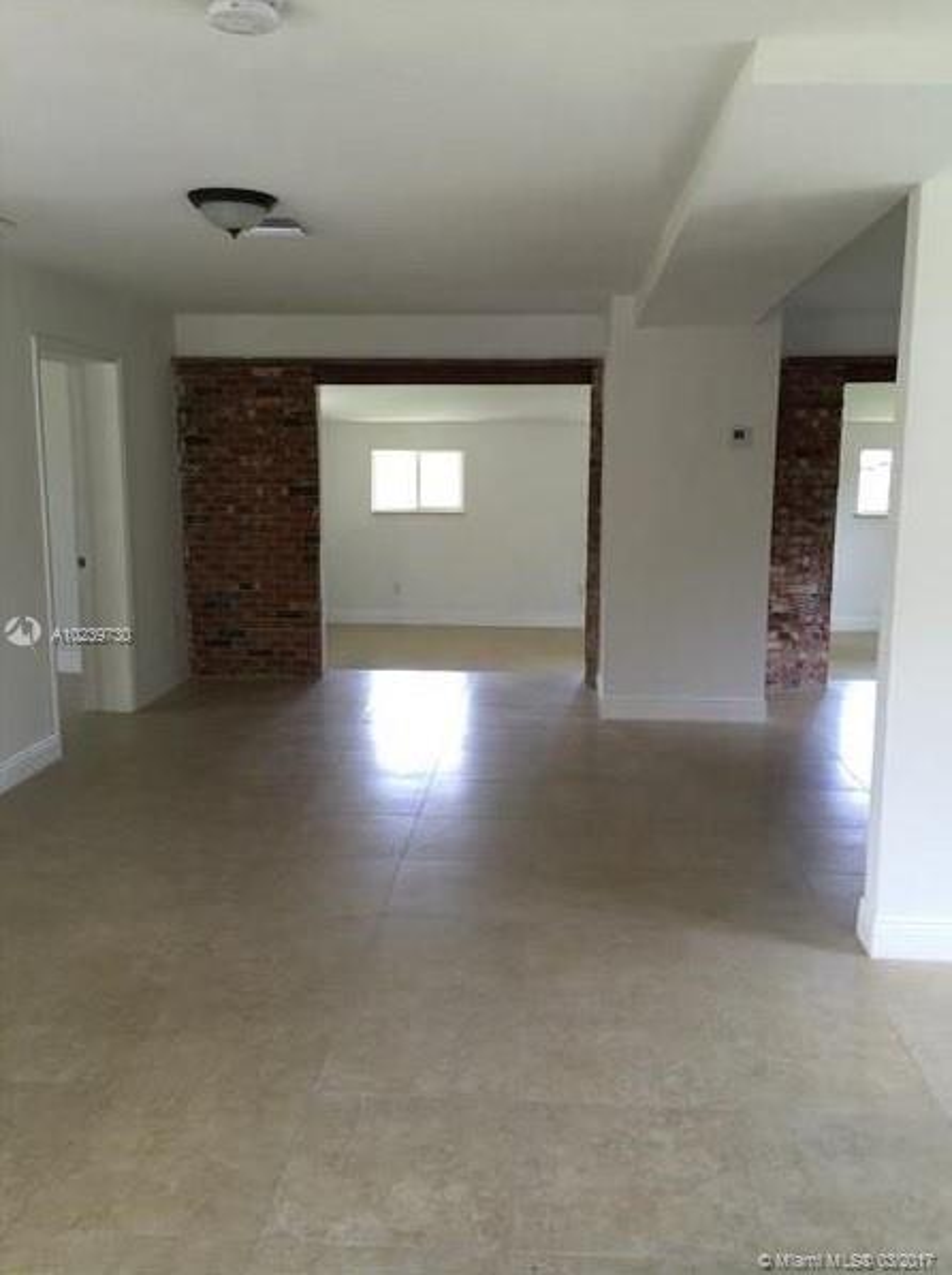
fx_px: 1066
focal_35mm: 29
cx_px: 476
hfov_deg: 48.1
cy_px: 638
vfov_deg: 61.7
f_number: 2.2
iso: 32
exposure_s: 1/15
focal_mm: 4.15
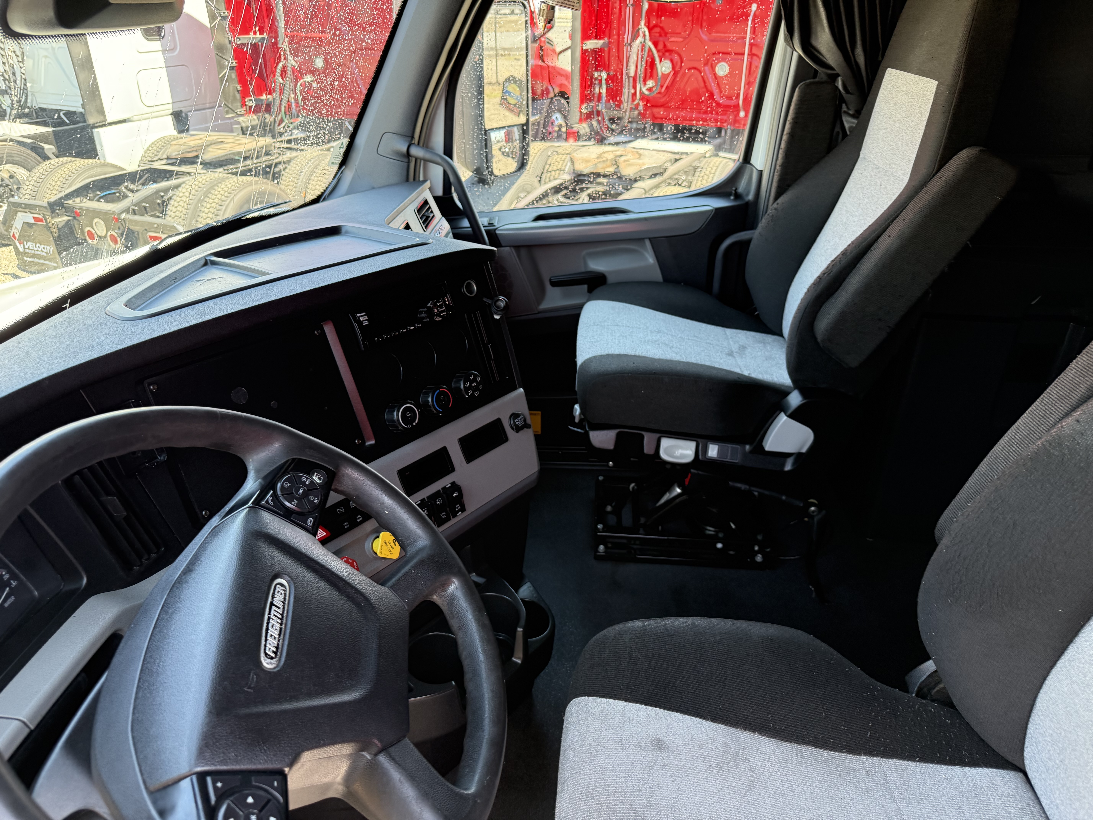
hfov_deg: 71.6
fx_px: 758
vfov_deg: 56.8
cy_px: 410
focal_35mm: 24
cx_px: 546
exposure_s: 1/171
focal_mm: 6.76
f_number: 1.78
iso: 200
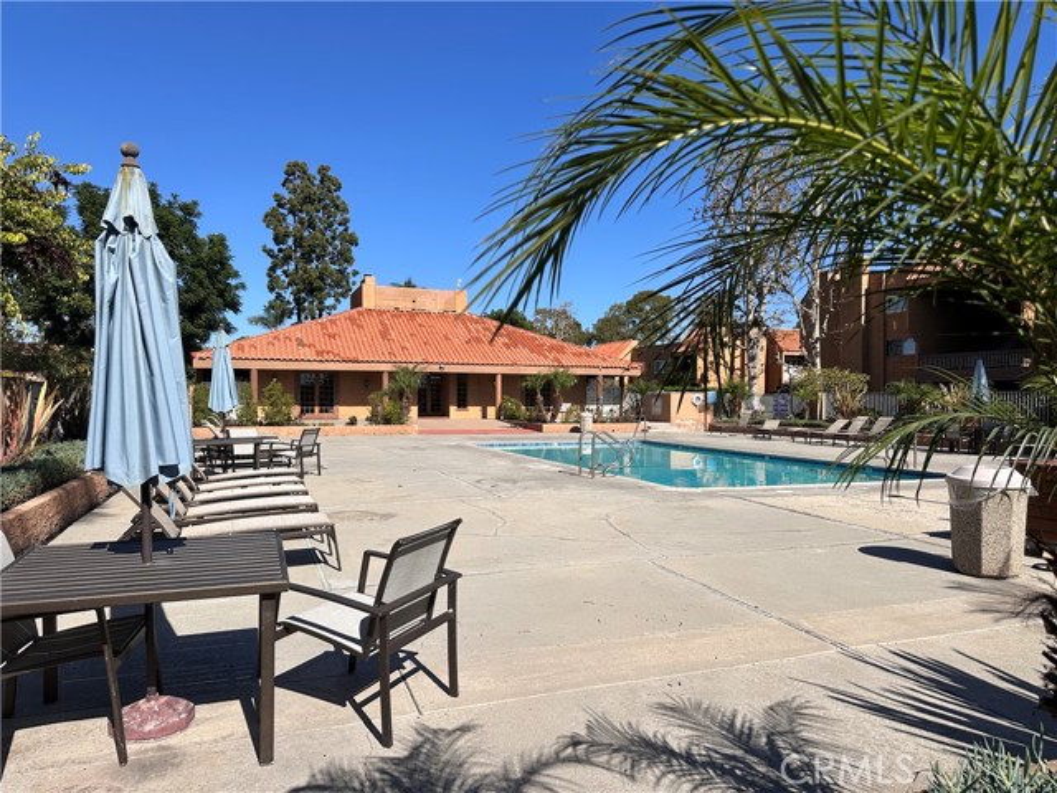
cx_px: 528
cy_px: 396
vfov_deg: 56.8
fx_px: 733
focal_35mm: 24
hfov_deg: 71.6
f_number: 1.78
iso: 80
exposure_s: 1/6623
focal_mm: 6.86
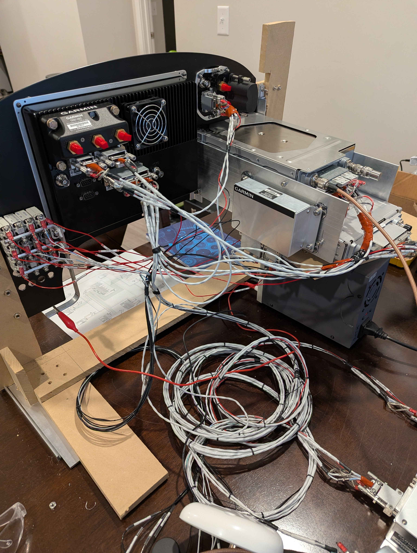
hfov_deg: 56.9
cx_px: 208
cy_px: 276
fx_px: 385
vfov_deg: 71.5
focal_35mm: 24
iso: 399
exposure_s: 1/60
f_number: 1.9
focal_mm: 6.8
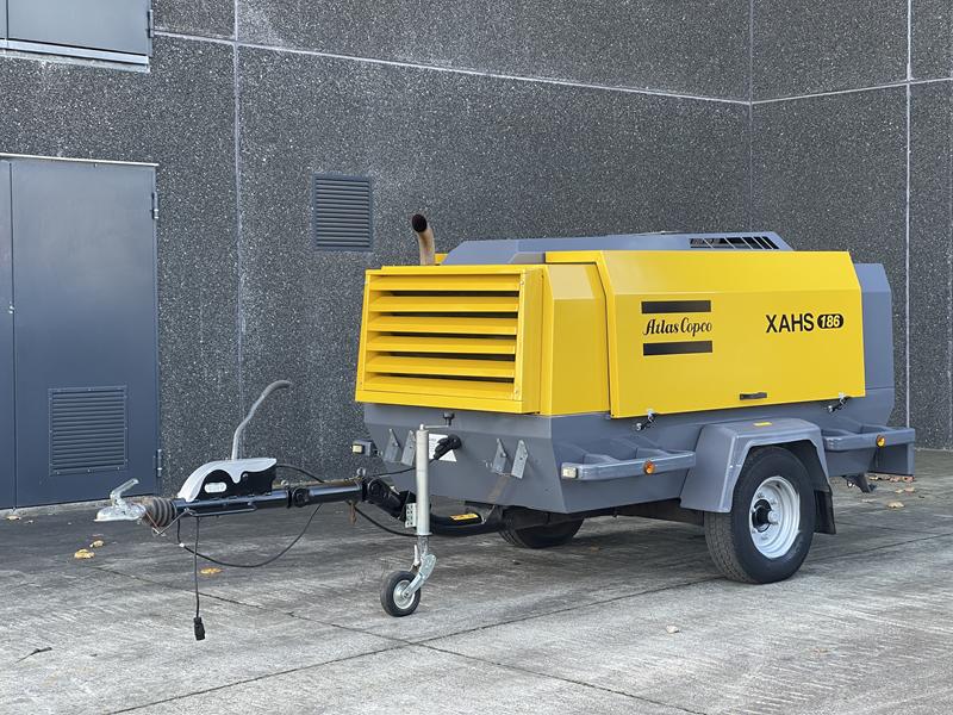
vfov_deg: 22.9
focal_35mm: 64
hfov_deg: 30.3
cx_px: 476
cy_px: 358
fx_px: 1762
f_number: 2.2
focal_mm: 7.5
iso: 64
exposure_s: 1/99
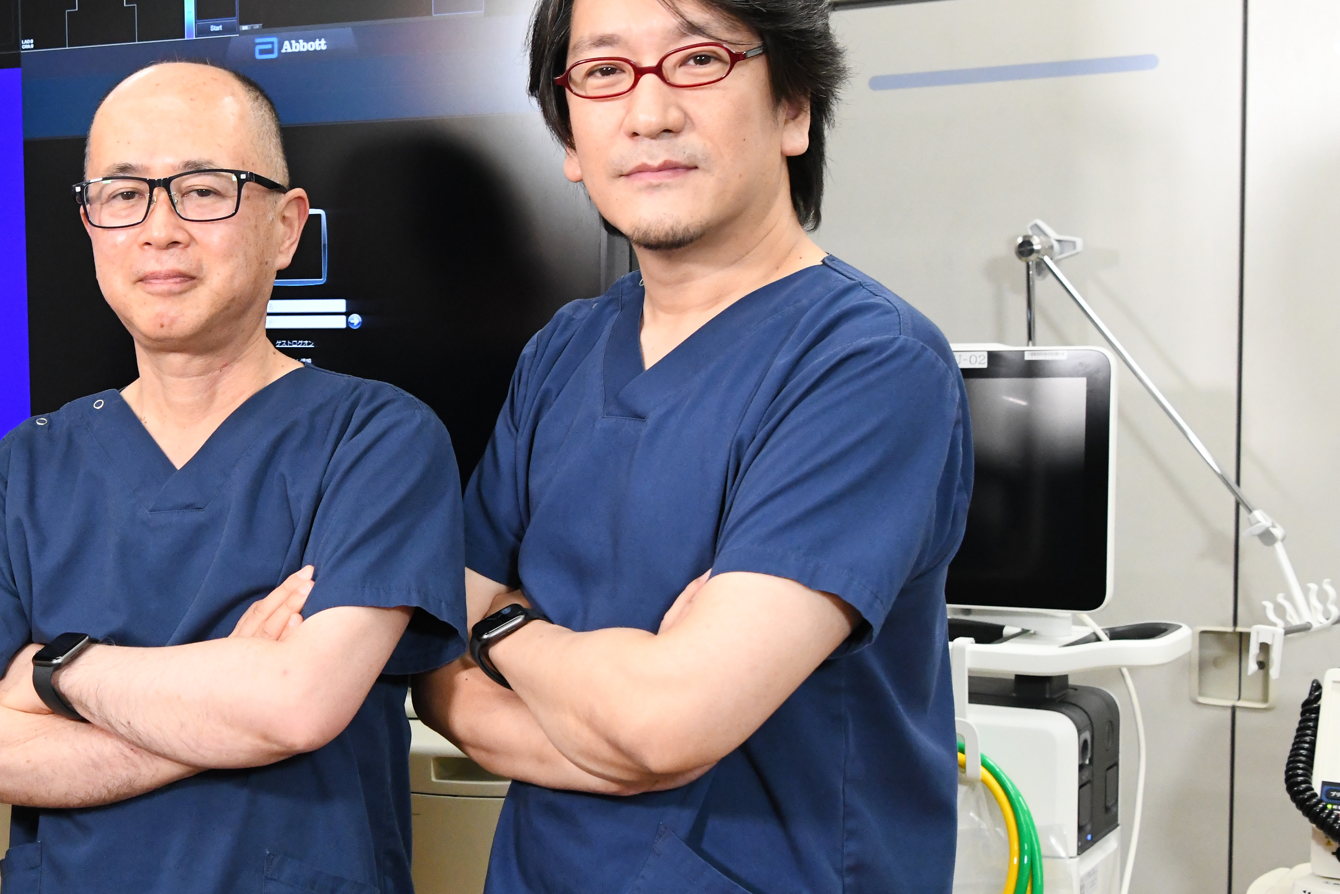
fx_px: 2270
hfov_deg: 31.7
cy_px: 483
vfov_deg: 22.3
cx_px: 193
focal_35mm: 61
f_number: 5.6
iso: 4000
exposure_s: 1/125
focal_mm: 32
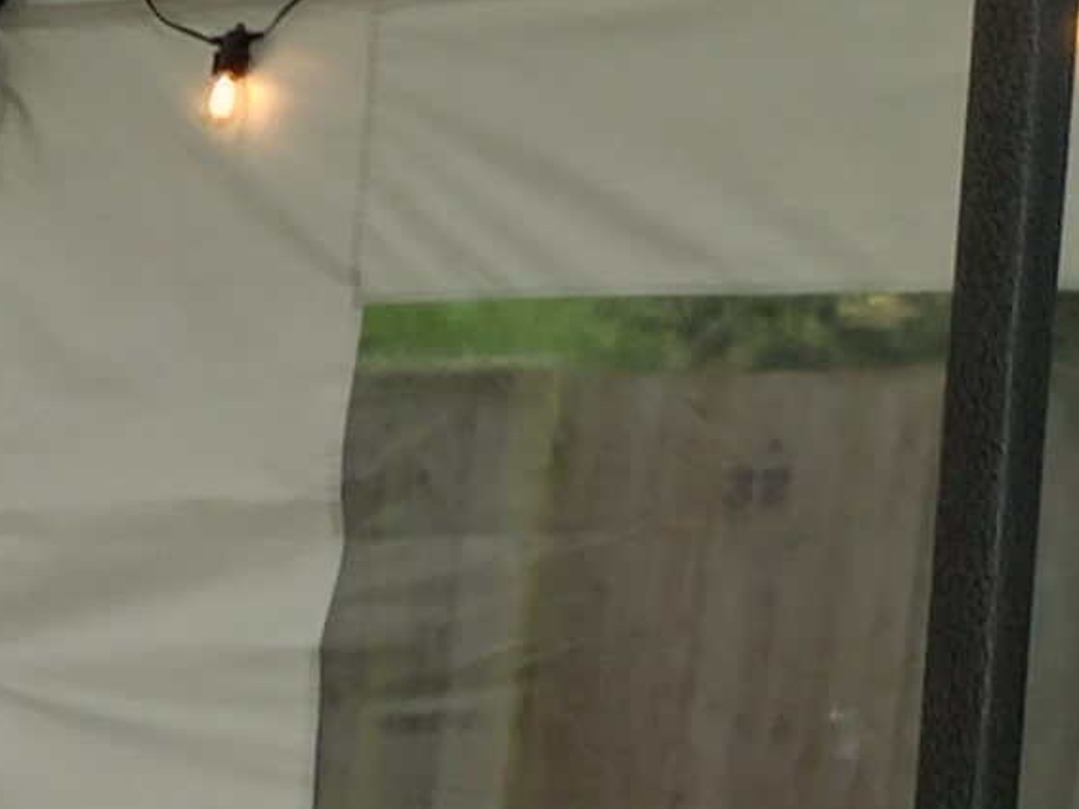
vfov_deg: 8.1
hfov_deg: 8.5
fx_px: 5518
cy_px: 1393
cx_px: -2609
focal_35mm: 177
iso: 40
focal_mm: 4.6
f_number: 2
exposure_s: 1/119
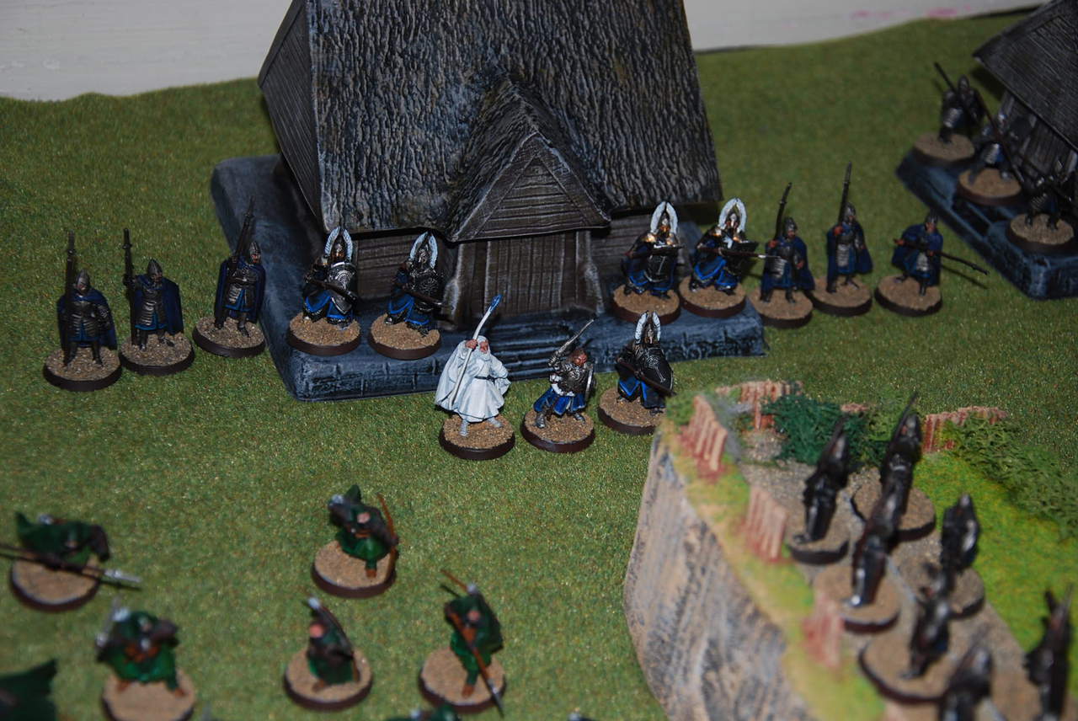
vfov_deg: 18.2
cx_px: 539
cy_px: 360
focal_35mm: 75
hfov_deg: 27.0
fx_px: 2248
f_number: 5
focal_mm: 50
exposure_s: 1/125
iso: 100
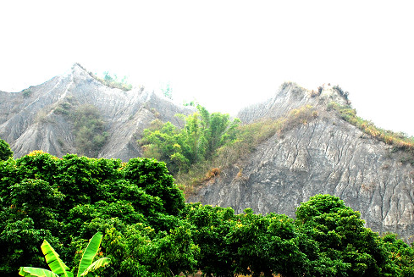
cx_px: 207
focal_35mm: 51
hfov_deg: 38.8
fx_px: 587
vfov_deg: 26.5
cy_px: 155
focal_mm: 26
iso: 400
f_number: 10
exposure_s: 1/160
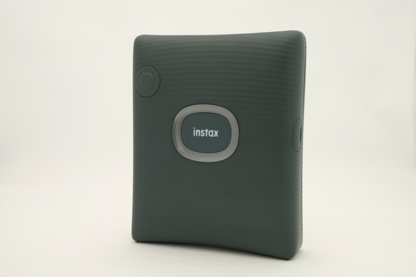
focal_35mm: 45
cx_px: 208
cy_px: 138
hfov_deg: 43.6
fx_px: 520
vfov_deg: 29.8
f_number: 8
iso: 200
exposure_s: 1/125
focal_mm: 30.2
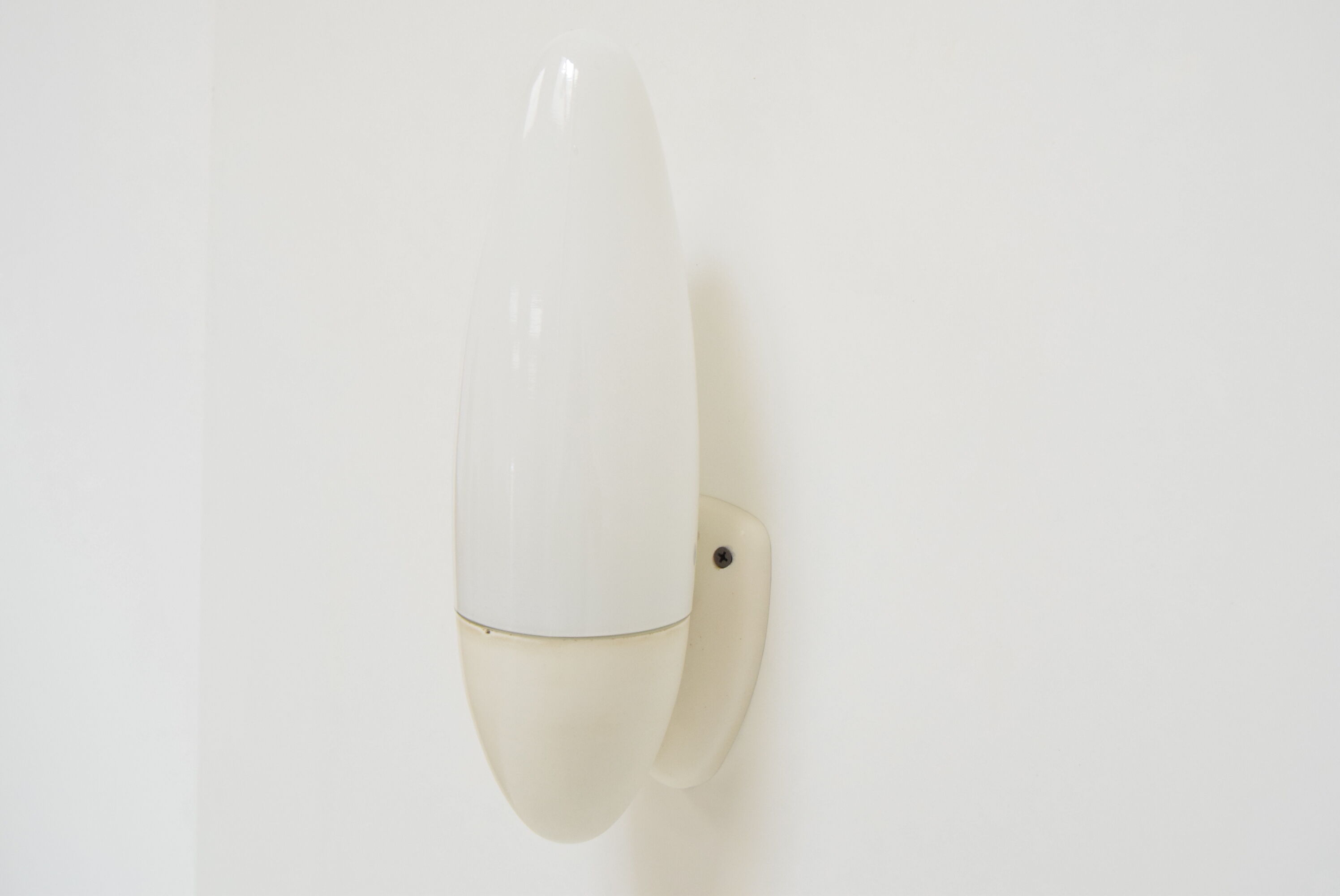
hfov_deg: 53.1
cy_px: 448
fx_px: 1341
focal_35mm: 36
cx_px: 670
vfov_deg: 36.9
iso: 1600
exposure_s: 1/200
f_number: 7.1
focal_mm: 24
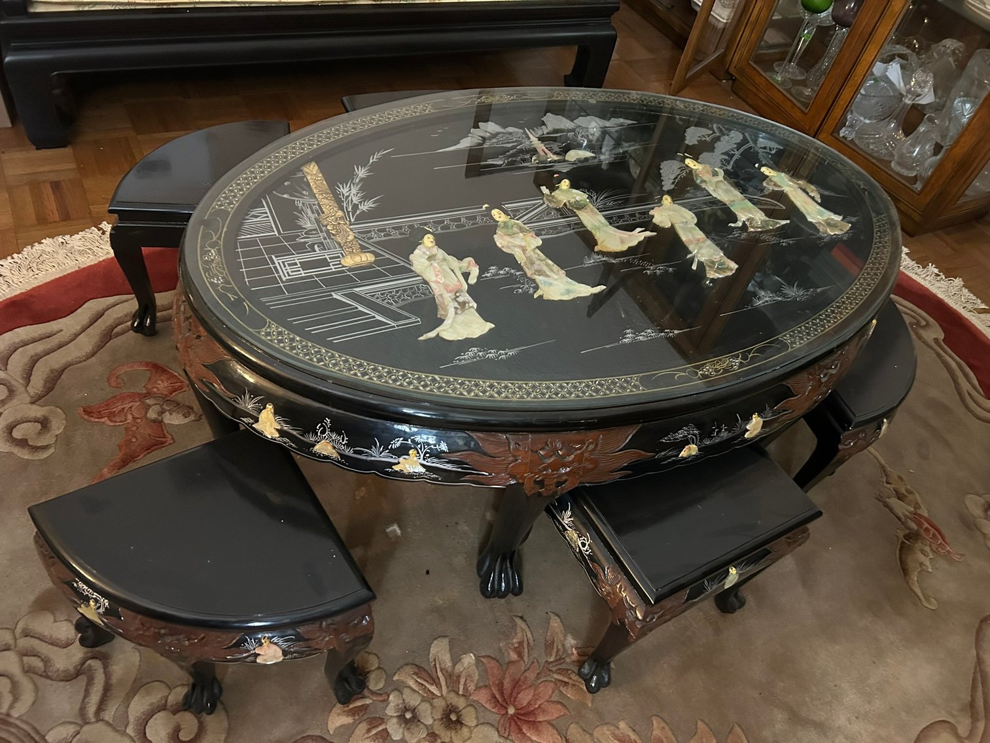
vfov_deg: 53.1
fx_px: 744
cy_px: 372
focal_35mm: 26
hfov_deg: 67.3
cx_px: 495
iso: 640
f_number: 1.5
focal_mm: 5.7
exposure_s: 1/30
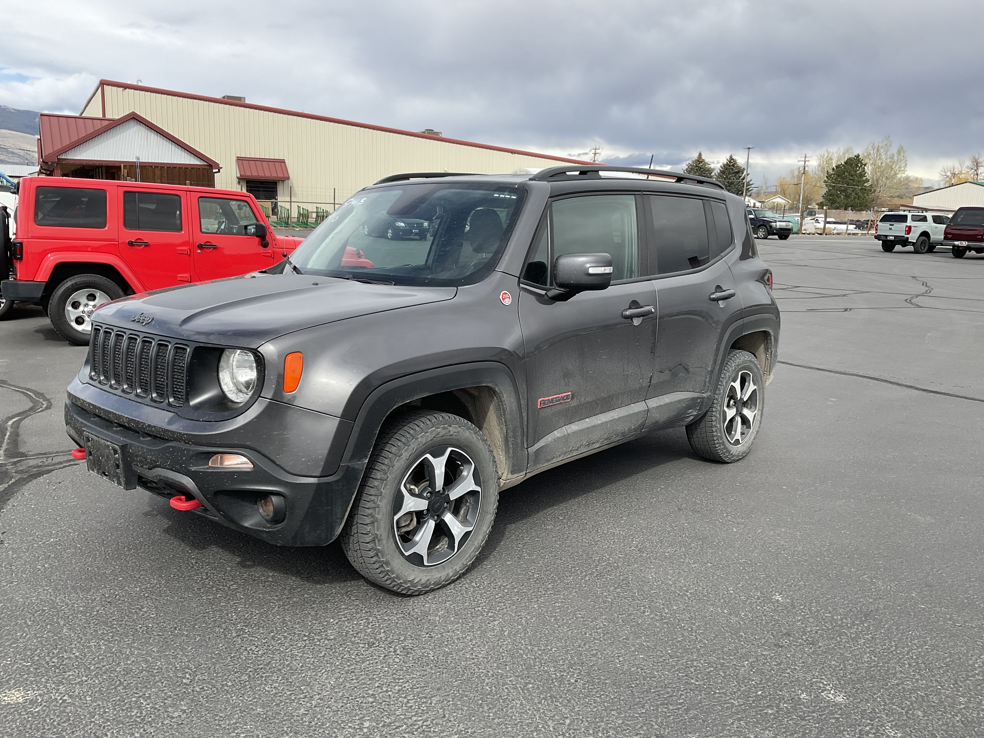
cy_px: 369
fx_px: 824
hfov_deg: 61.7
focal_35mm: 29
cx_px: 492
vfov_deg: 48.2
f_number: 1.8
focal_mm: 3
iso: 16
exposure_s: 1/1279
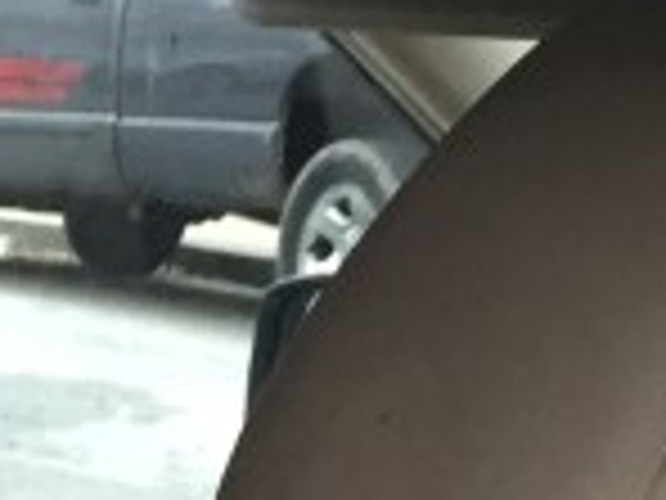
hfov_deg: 9.7
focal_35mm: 201
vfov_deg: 6.9
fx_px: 3867
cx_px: -99
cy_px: 1239
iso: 50
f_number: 2.2
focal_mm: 4.15
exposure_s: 1/30
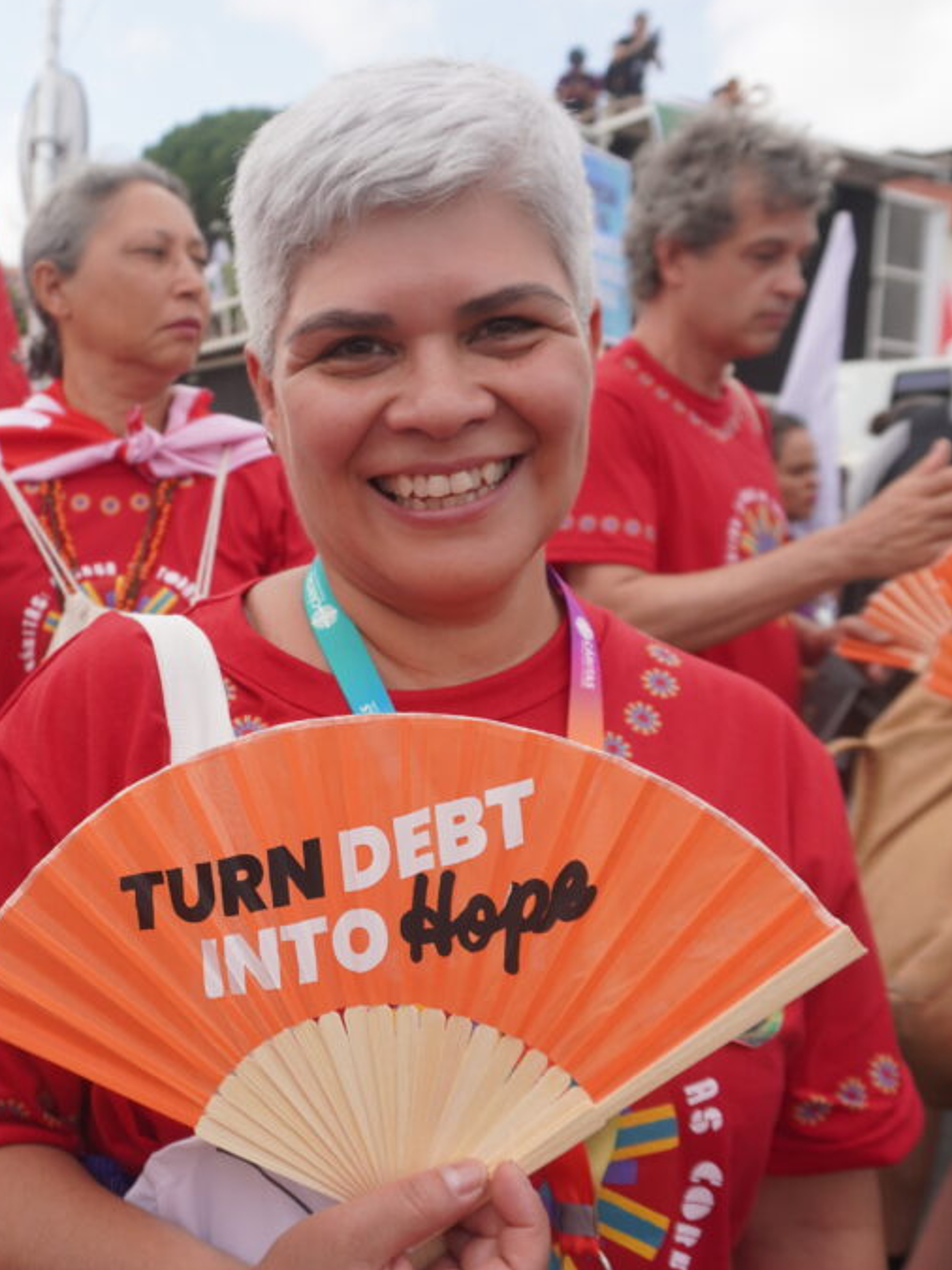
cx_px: 277
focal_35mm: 35
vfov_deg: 52.6
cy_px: 635
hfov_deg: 39.9
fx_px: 1284
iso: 100
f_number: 4.5
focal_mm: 16
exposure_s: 1/500
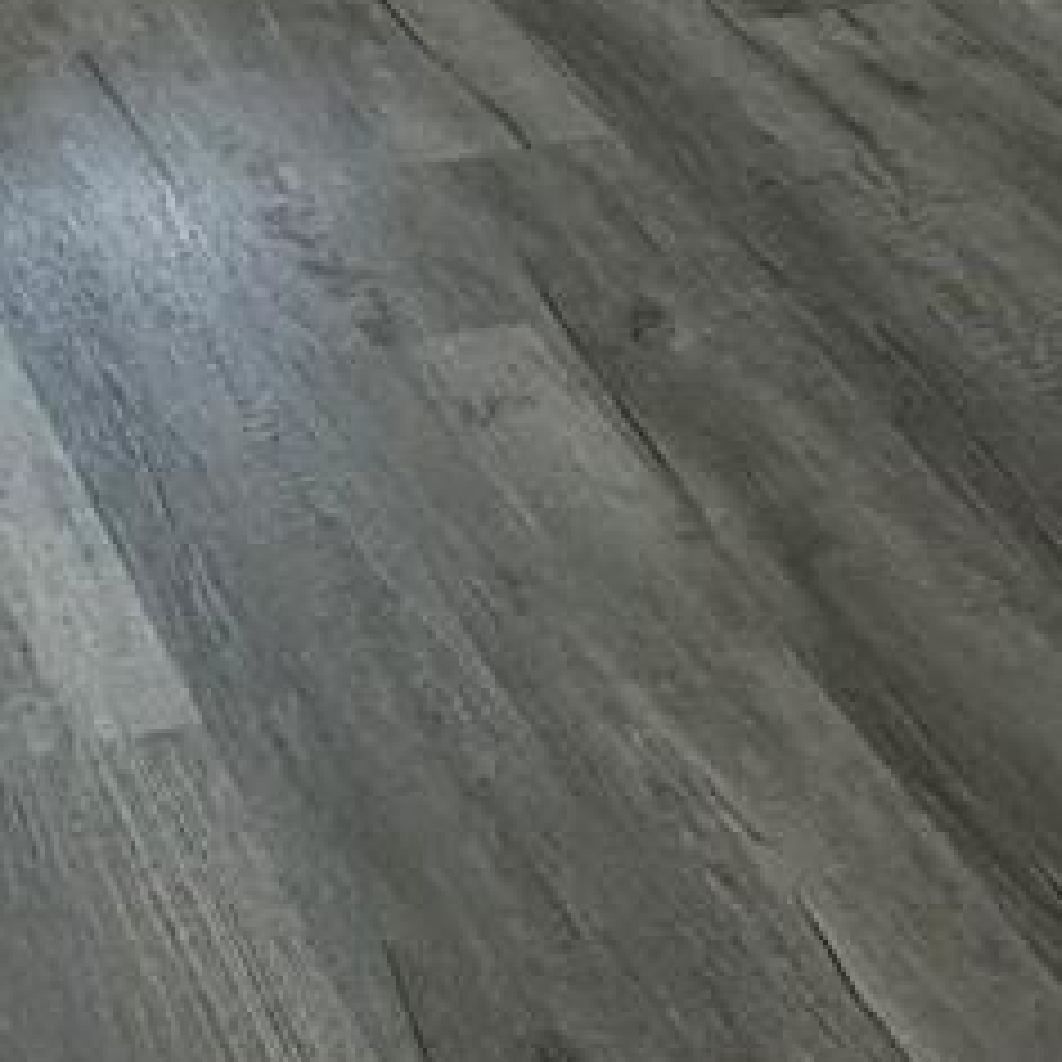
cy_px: -1364
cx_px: -225
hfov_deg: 19.4
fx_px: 2916
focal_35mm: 84
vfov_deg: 14.7
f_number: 2.2
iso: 250
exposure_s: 1/120
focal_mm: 2.22
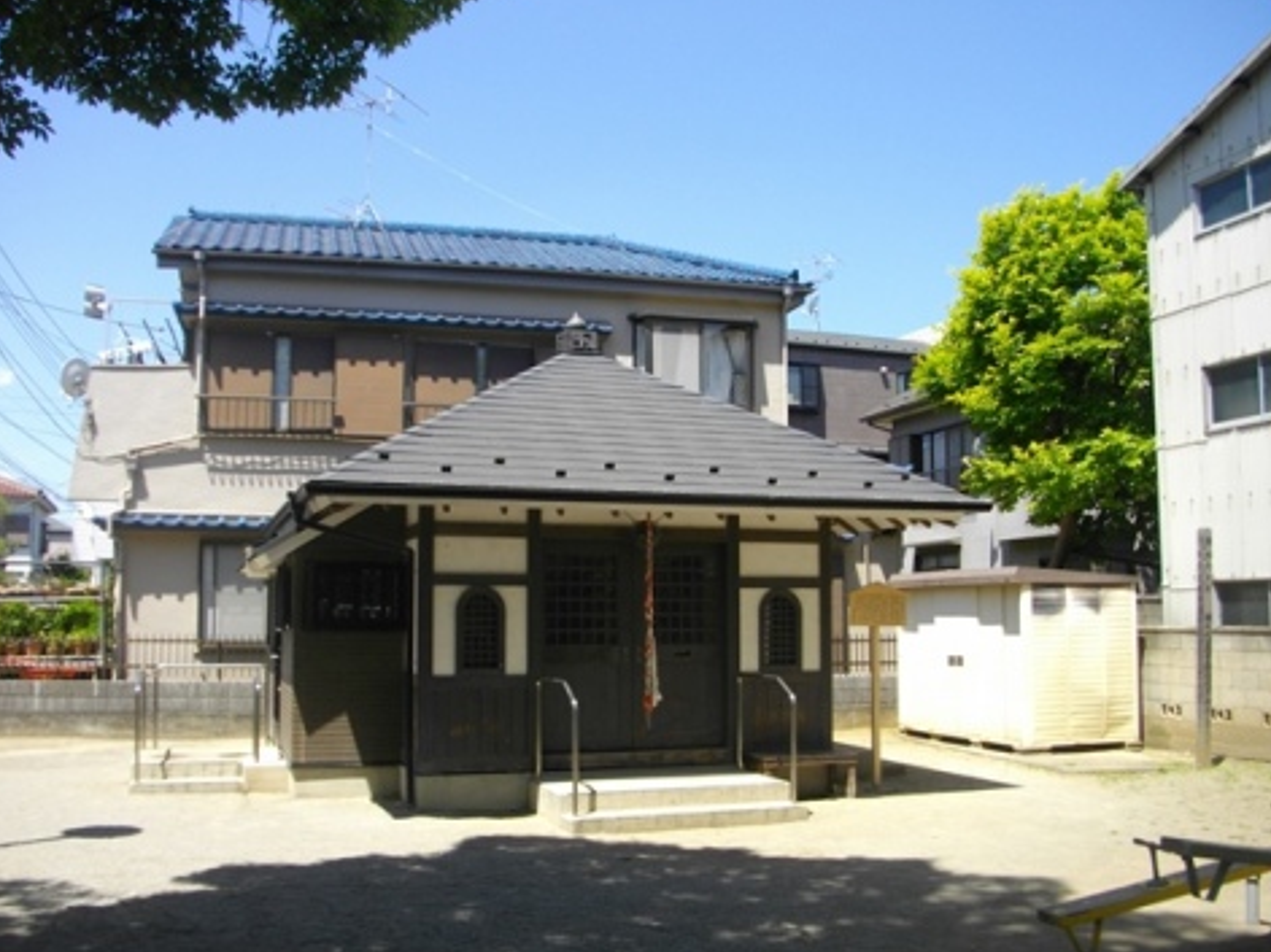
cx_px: 653
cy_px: 468
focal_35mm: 34
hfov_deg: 54.0
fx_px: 1248
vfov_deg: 41.8
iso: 100
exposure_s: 1/800
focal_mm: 5.7
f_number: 2.9
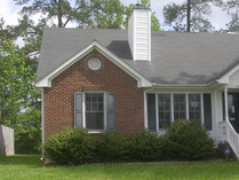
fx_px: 435
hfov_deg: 30.0
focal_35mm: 63
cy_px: 97
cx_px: 190
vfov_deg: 23.3
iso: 50
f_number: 5.6
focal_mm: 5.8
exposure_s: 1/222
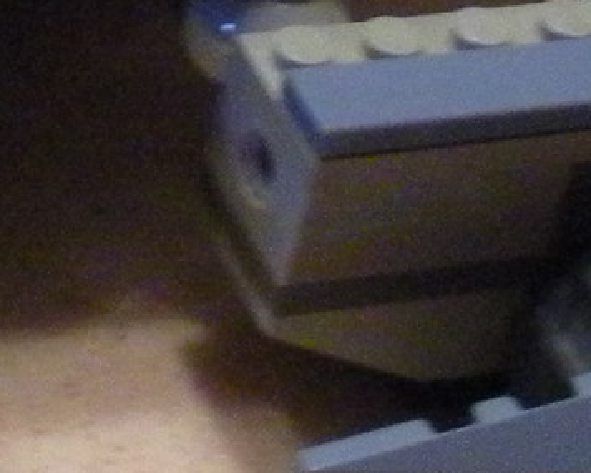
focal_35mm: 256
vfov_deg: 6.0
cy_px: -304
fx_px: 4479
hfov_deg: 7.5
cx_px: -191
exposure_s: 1/30
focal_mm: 6.3
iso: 400
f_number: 3.5
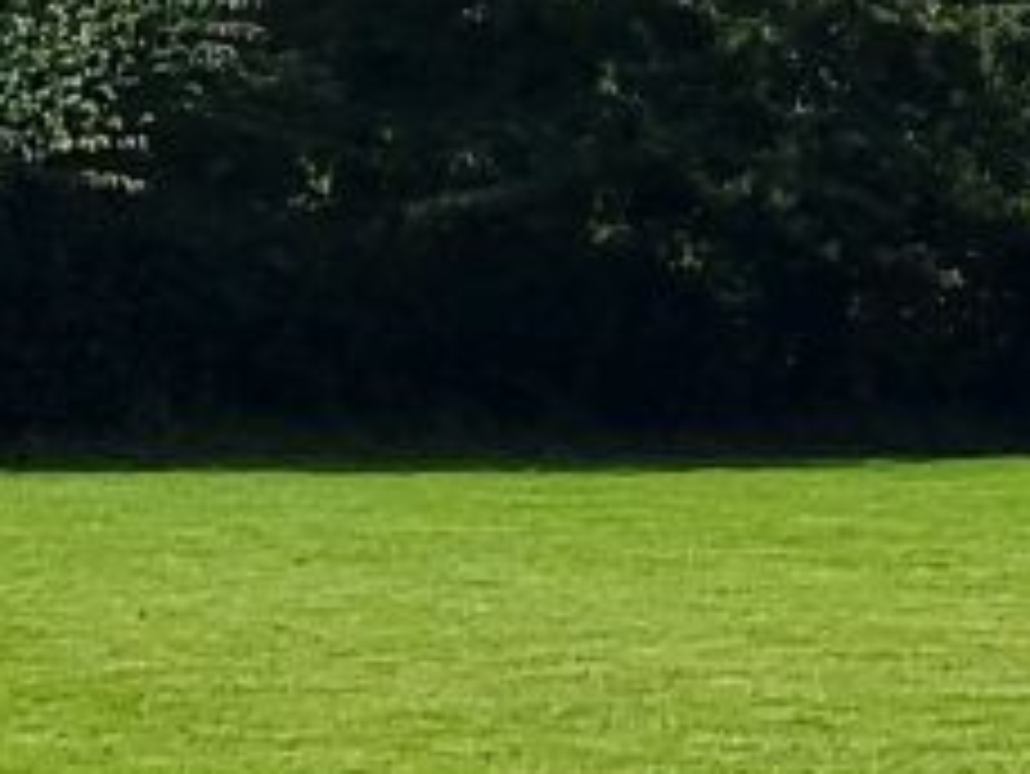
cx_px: 1700
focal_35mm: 108
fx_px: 3215
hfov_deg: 16.1
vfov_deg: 12.4
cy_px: -655
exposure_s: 1/4878
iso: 50
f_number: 1.8
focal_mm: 5.4
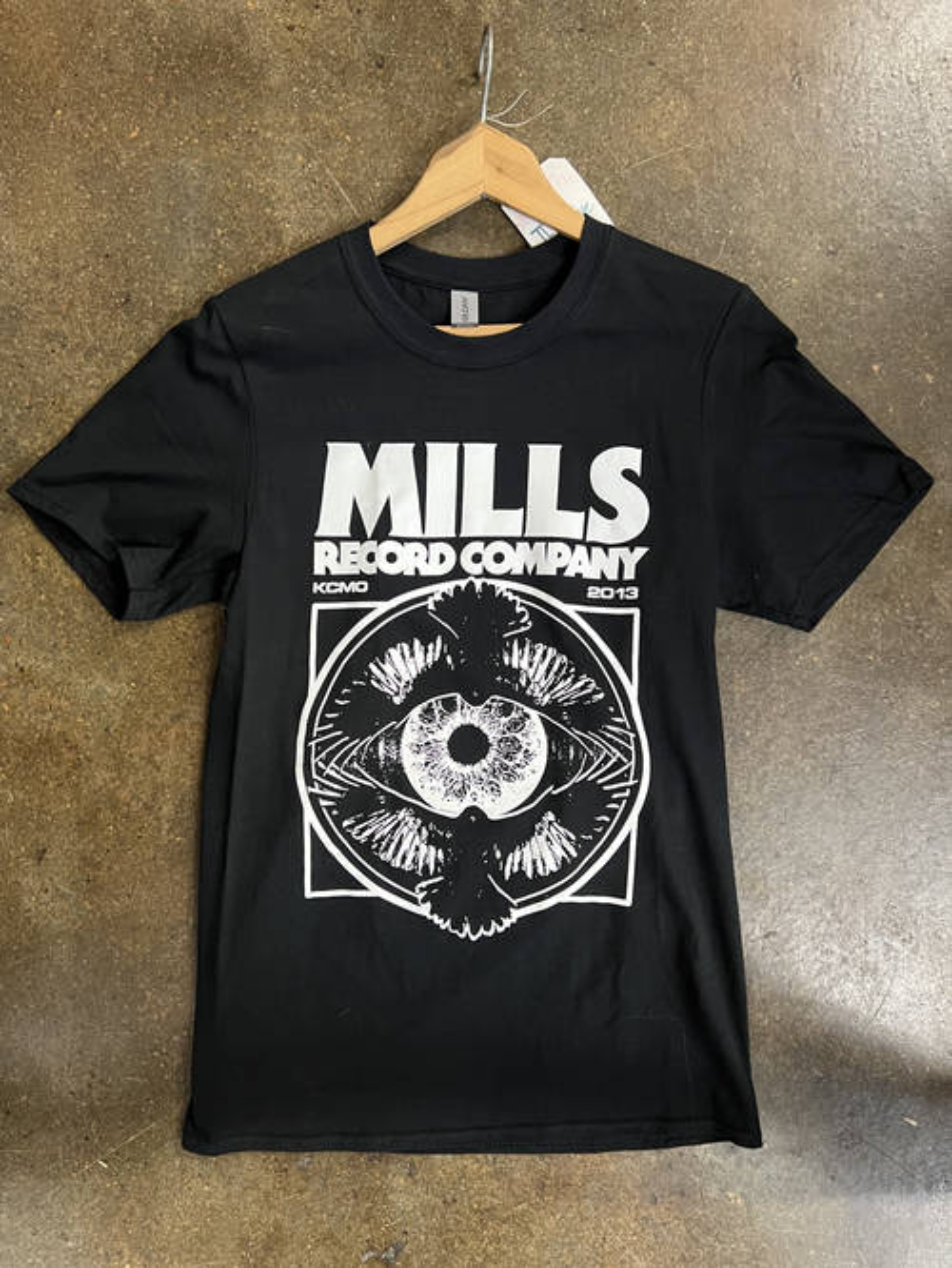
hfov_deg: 53.1
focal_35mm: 26
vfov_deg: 67.3
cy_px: 634
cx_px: 476
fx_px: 953
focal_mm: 5.7
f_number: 1.5
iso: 400
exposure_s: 1/40
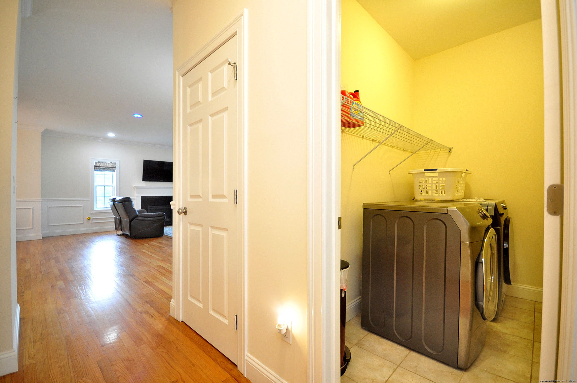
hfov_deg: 100.5
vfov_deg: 77.2
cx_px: 288
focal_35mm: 15
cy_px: 192
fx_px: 240
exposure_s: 1/20
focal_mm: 10
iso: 640
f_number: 4
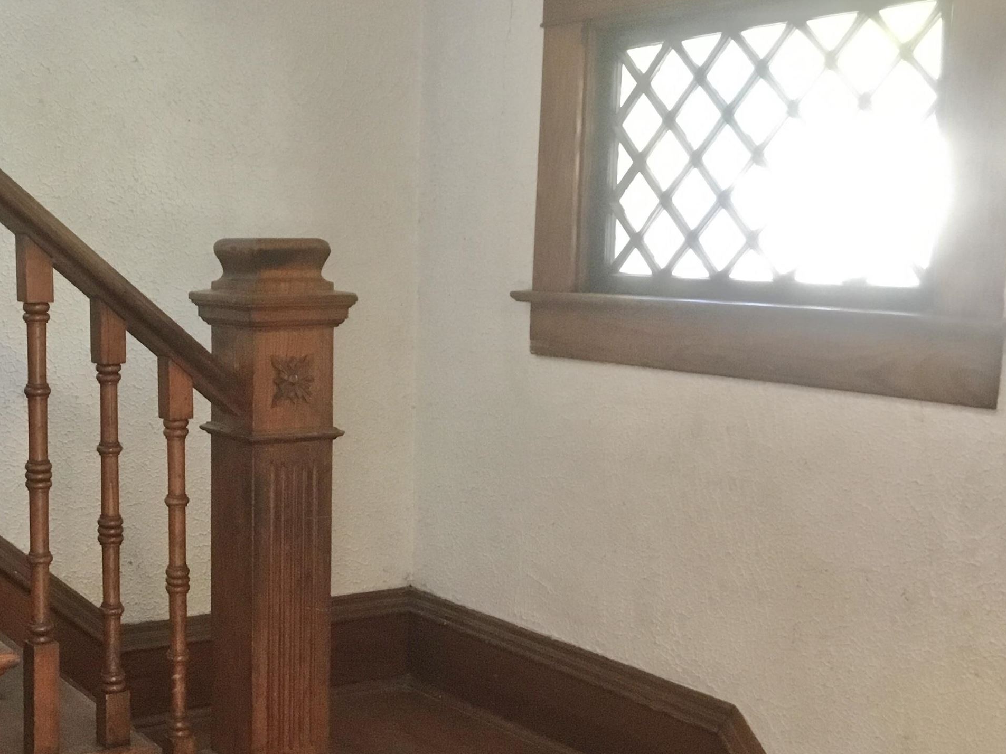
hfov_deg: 37.2
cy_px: 446
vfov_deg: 29.0
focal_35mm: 50
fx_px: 1453
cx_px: 244
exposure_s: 1/30
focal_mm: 3.3
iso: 160
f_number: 2.4
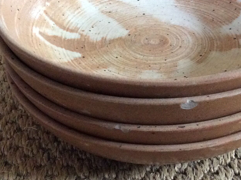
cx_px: 133
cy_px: 102
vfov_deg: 21.9
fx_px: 466
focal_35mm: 67
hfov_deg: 29.0
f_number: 2.4
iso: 320
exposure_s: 1/25
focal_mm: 3.3
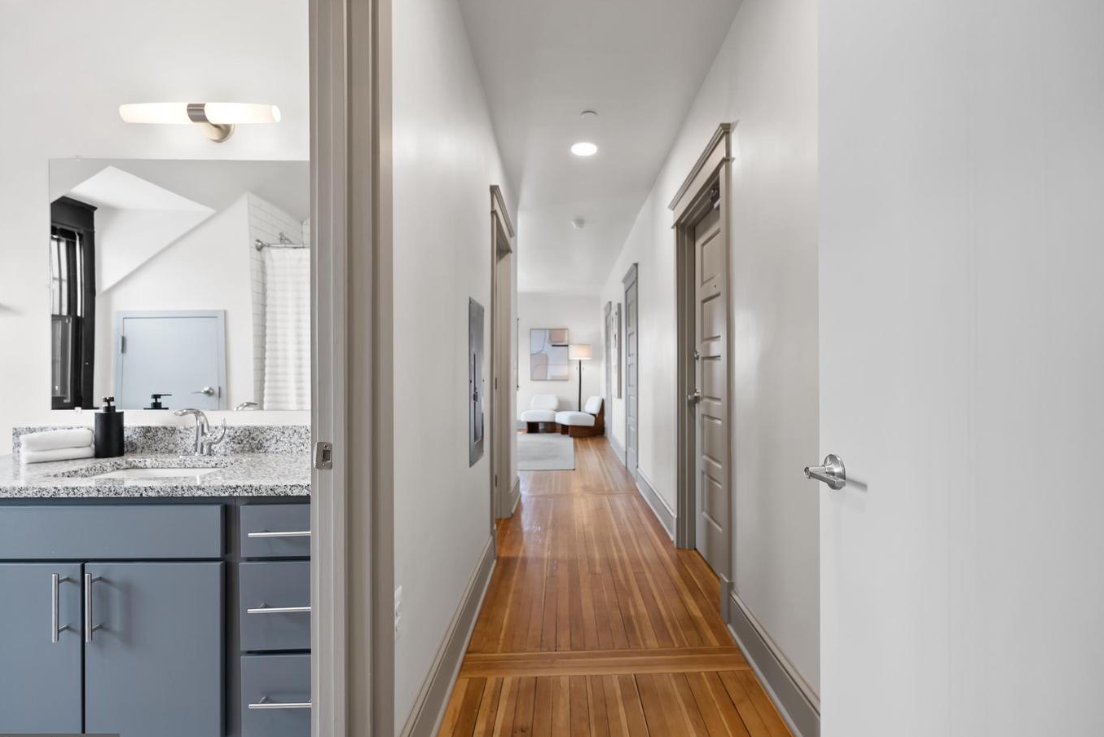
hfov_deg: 91.4
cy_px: 384
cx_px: 579
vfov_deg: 68.8
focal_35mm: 18
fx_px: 538
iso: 640
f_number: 4
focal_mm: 16.5
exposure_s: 1/25
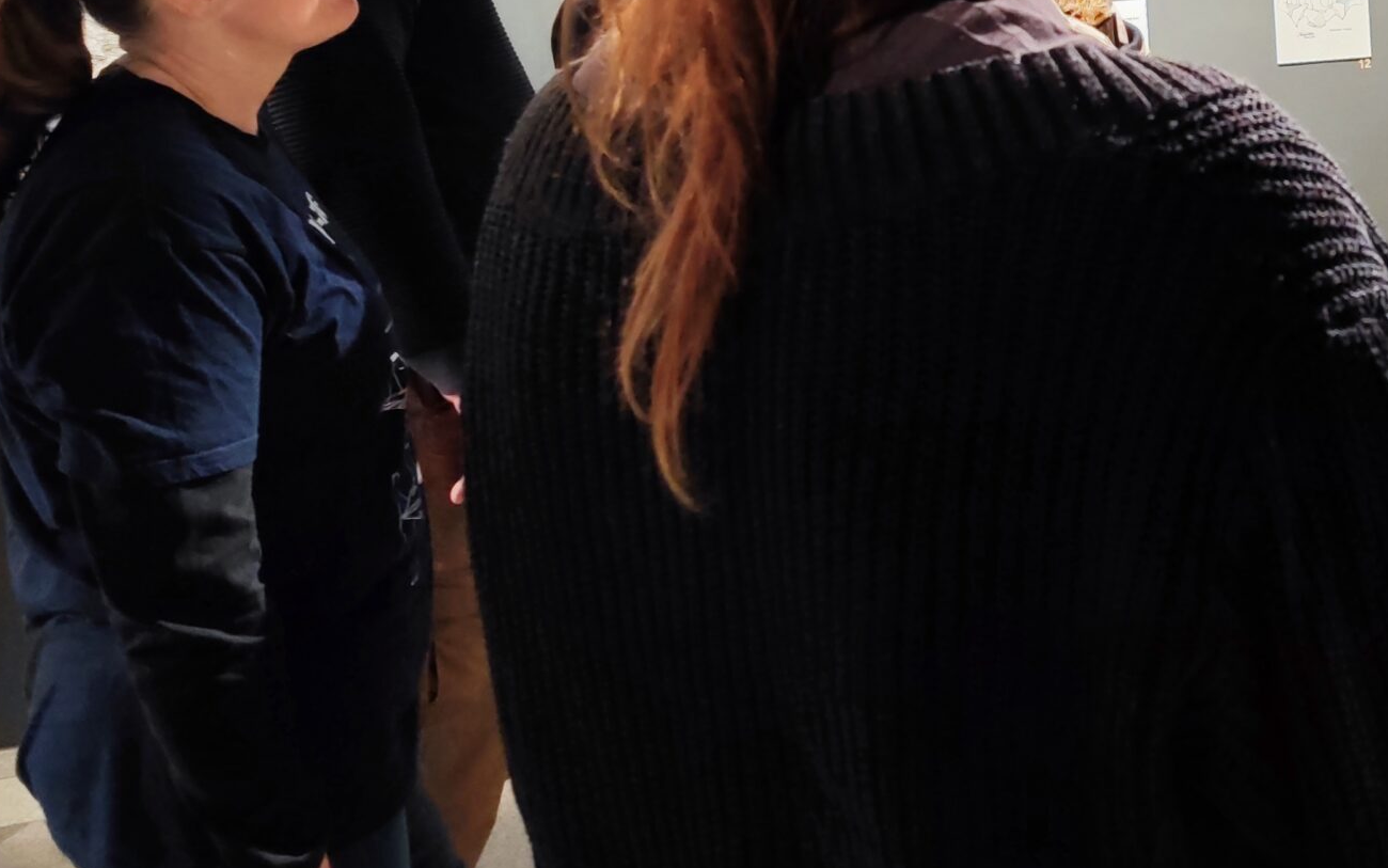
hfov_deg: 38.5
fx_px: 1816
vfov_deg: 25.6
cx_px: 1283
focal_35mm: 48
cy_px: 12
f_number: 1.8
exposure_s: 1/33.3
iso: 480
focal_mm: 5.4
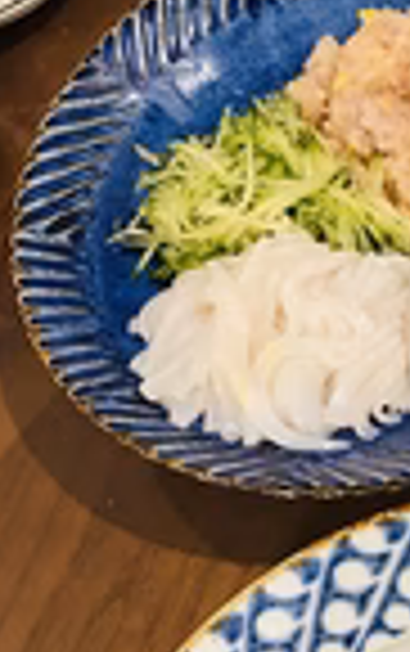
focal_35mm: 76
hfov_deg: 15.6
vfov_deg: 26.8
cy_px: 477
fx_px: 1355
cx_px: 653
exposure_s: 1/50
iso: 320
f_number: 1.8
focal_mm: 4.25
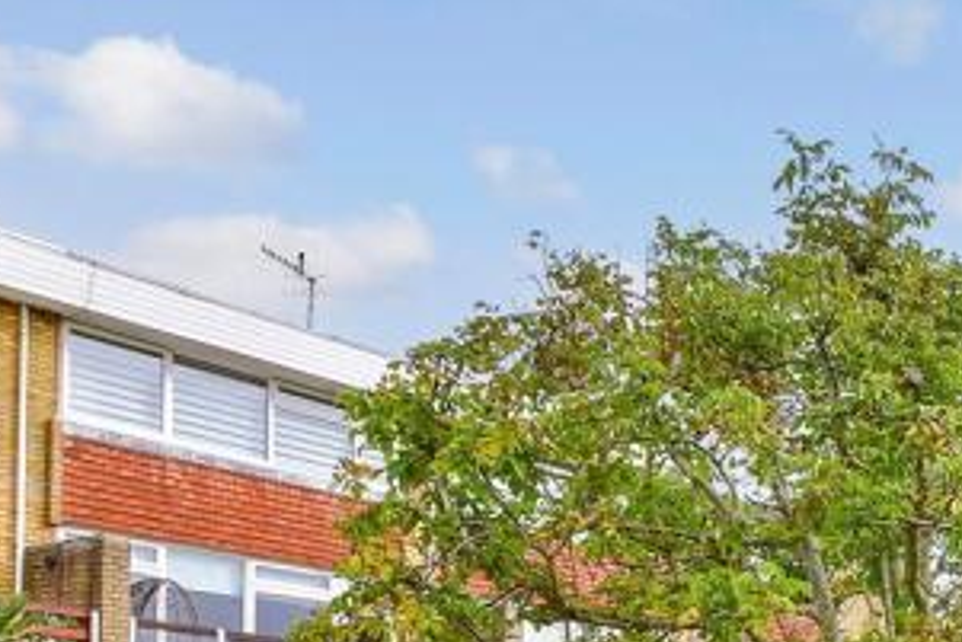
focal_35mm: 51
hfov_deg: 30.5
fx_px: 1363
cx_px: 1253
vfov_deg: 23.5
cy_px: 829
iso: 320
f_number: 8
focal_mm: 10
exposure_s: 1/400
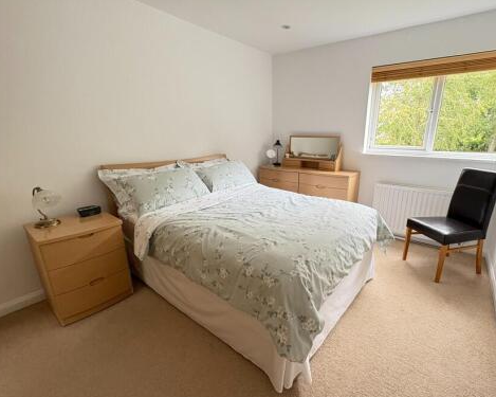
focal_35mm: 17
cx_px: 281
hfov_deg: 89.2
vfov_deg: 76.9
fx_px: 250
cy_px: 204
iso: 250
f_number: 2.2
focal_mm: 2.22
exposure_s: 1/93
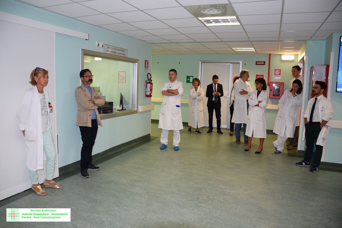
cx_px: 171
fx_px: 256
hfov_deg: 67.4
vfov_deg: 47.9
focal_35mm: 27
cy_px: 114
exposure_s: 1/80
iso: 800
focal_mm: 18
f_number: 4.5
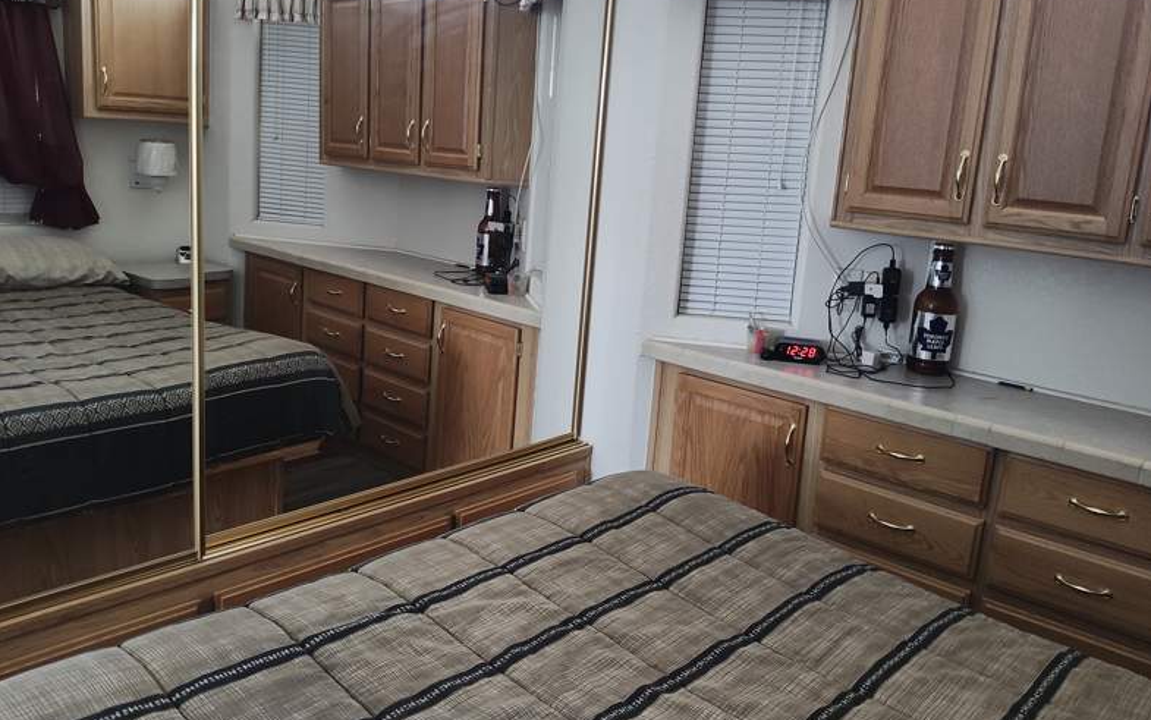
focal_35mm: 27
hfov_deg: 68.4
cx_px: 585
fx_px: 847
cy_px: 324
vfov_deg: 46.0
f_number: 1.5
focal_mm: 4.15
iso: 485
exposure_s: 1/30
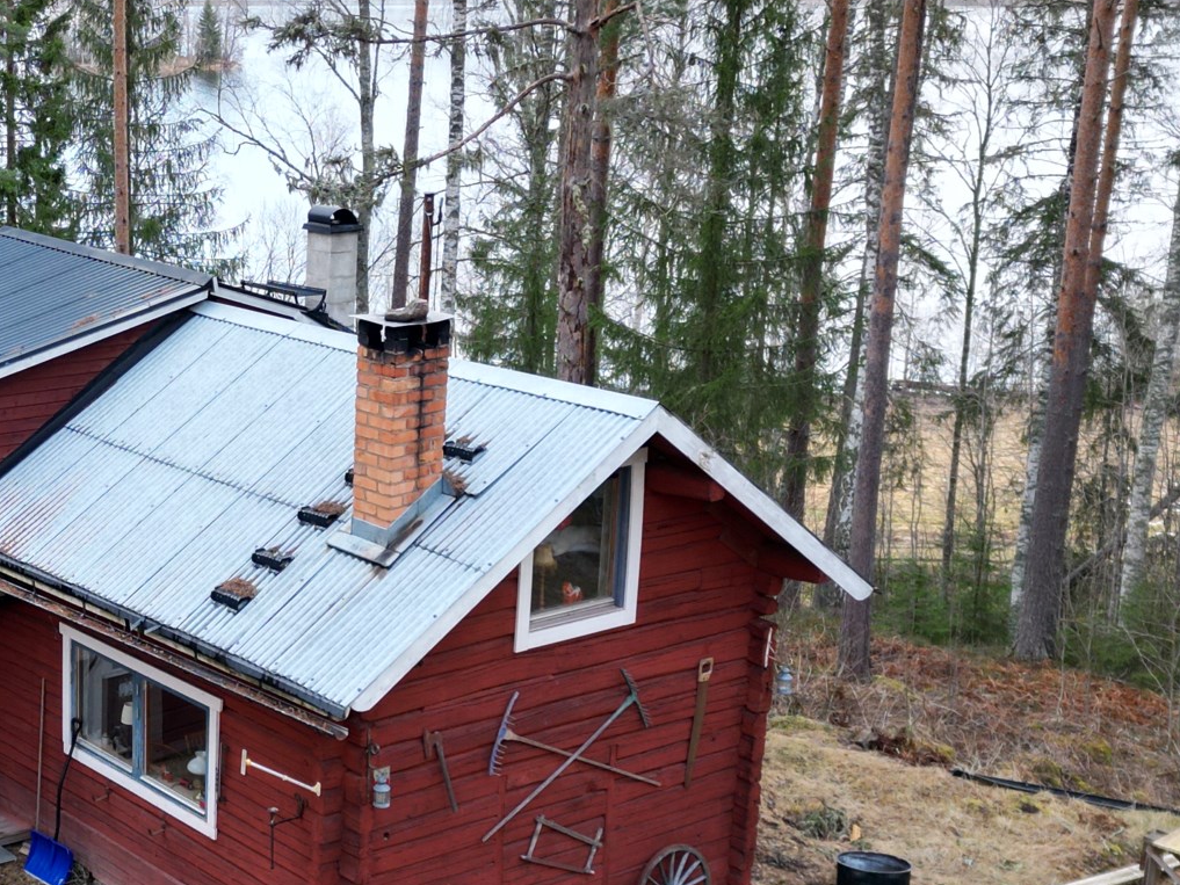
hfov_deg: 31.4
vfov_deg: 24.8
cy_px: 476
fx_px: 2011
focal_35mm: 59
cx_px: 149
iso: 150
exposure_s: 1/350
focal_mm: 6.72
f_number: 1.7
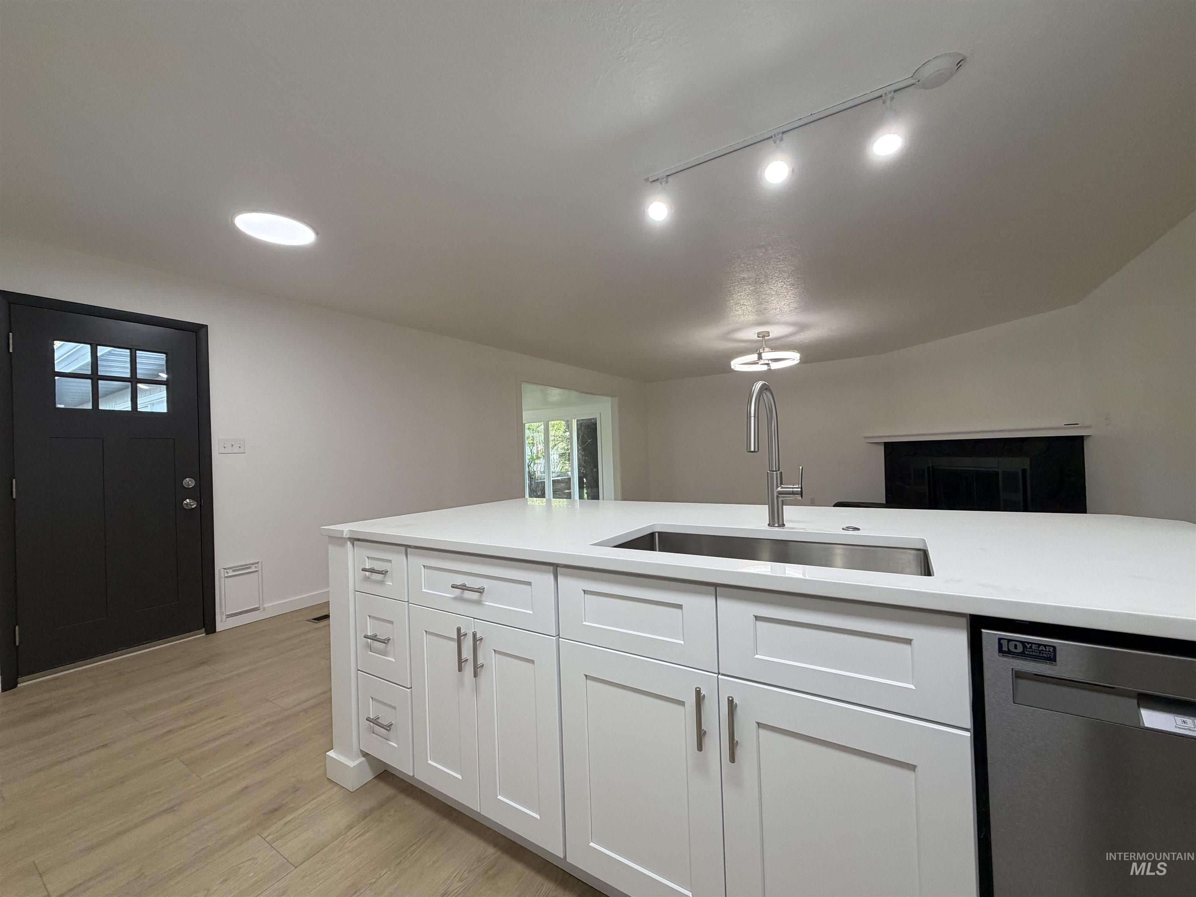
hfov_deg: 102.1
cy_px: 448
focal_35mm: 14
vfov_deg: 85.7
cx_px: 598
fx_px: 484
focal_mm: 2.22
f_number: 2.2
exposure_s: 1/120
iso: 200
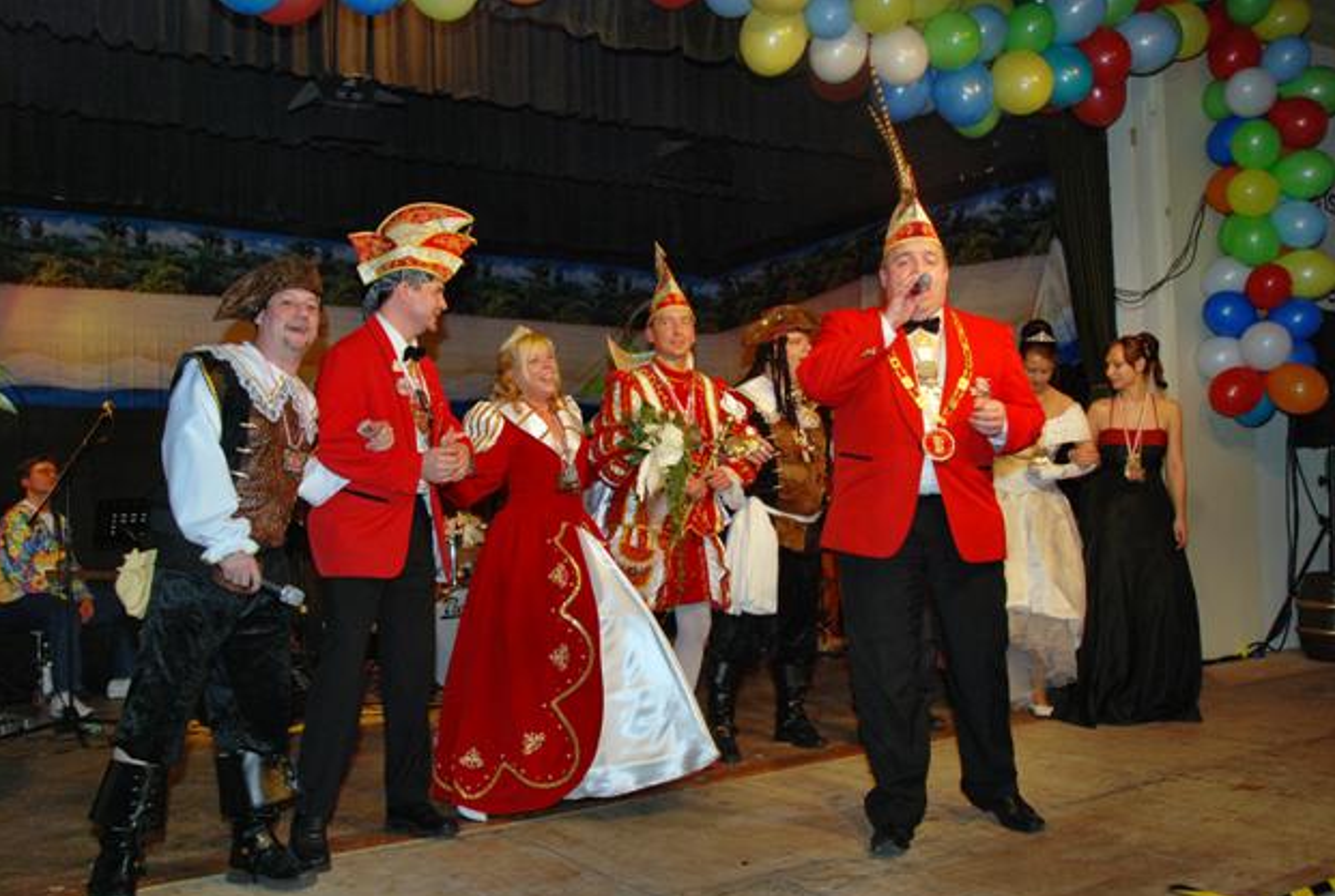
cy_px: 460
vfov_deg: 39.1
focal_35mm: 34
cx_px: 684
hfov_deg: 55.7
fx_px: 1264
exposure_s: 1/60
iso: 400
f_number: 5.6
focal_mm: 22
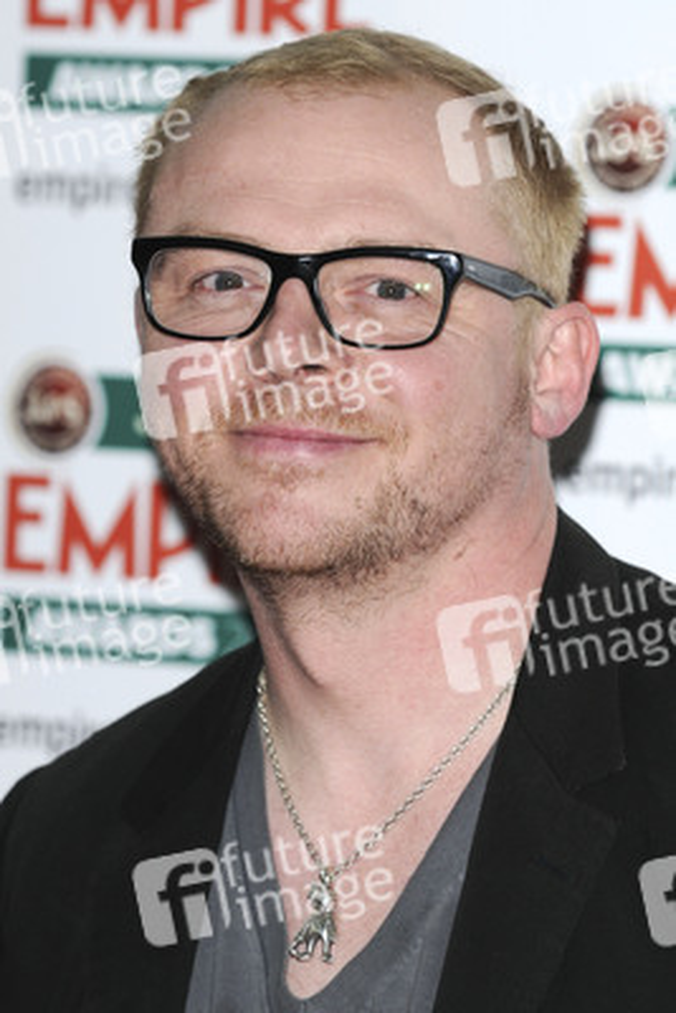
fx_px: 7809
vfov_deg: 7.4
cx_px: 338
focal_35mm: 278
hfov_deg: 5.0
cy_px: 506
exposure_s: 1/160
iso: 400
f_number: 5
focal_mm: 185
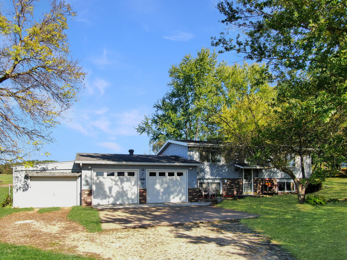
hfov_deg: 71.6
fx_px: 241
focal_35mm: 24
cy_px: 130
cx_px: 174
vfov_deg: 56.8
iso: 110
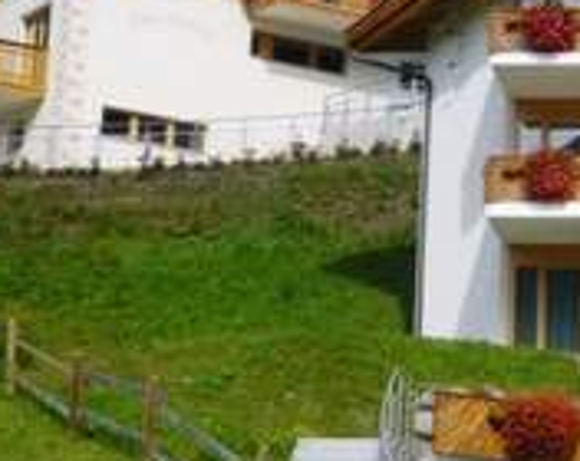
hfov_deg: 13.3
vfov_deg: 11.0
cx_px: 781
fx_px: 2381
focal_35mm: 139
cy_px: 97
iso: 100
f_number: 4.9
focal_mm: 9
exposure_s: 1/320
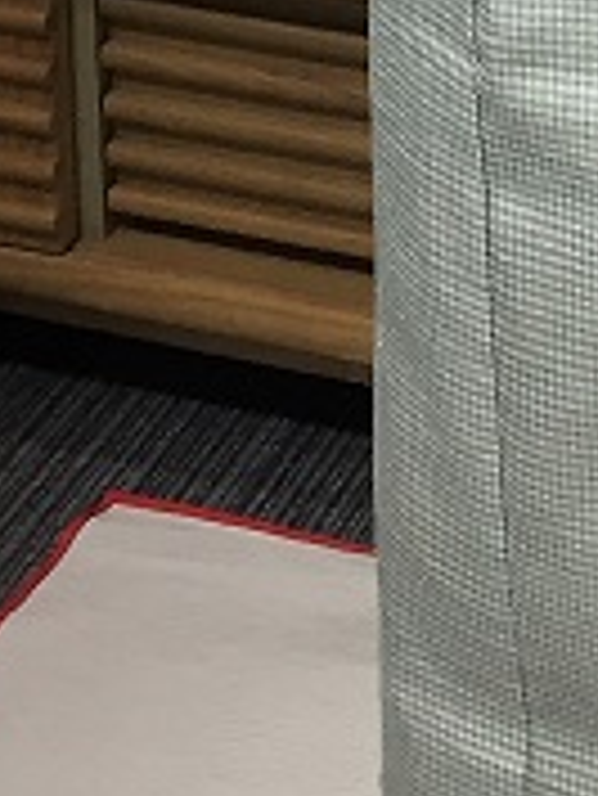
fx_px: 3221
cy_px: -650
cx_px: 814
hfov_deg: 10.3
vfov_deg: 12.8
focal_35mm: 140
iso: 32
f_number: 2.2
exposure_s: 1/40
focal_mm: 4.15
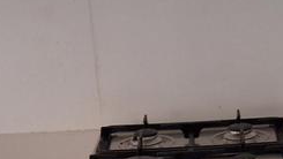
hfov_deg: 22.2
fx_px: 721
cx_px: 158
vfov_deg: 11.6
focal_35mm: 96
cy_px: 295
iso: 500
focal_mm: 4
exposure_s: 1/30
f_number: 1.8
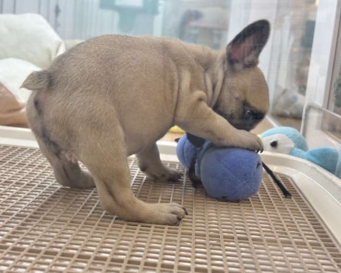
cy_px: 138
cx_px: 159
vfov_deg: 27.6
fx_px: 555
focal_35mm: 55
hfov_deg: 34.2
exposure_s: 1/50
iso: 32
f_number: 1.6
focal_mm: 5.96
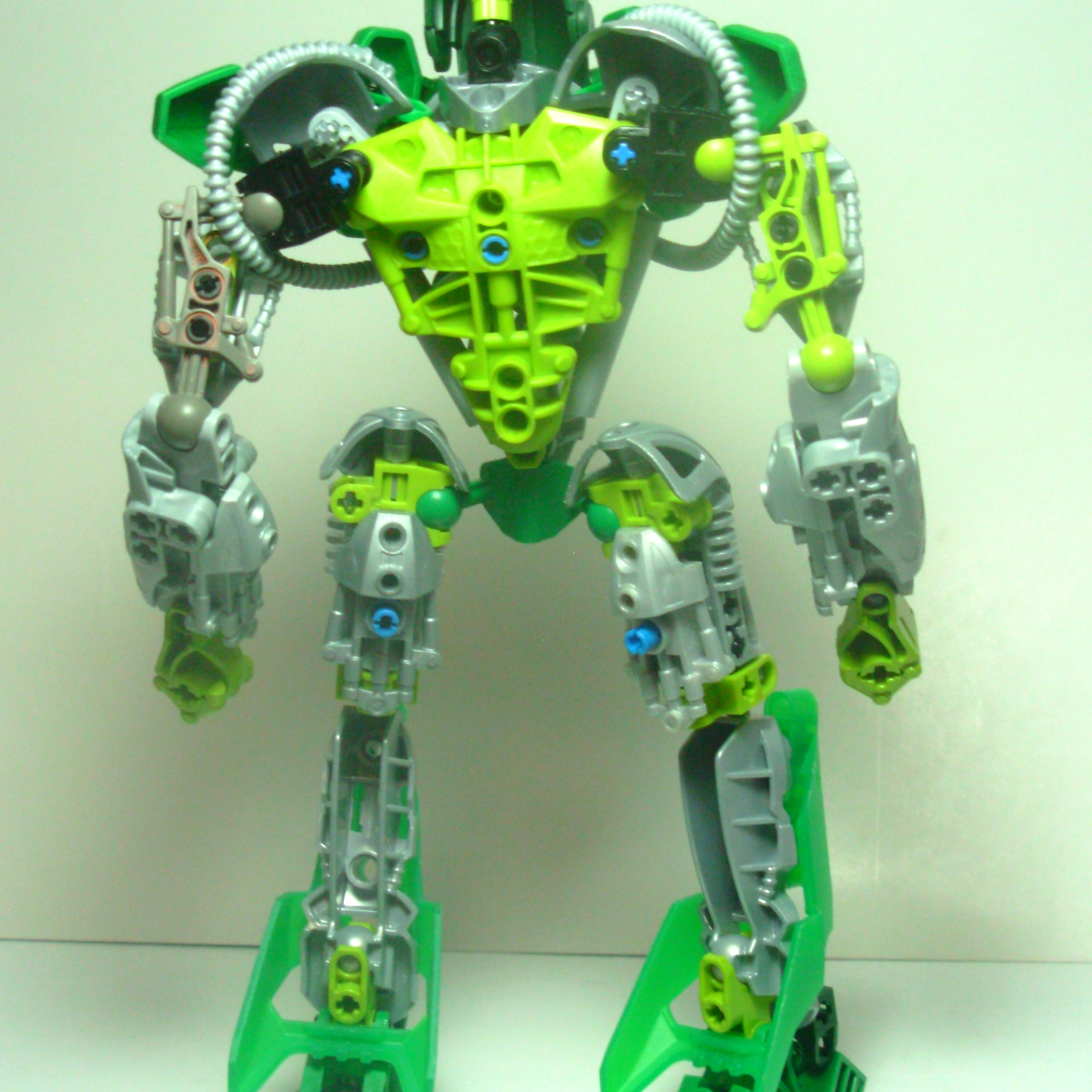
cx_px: 547
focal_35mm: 76
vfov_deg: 22.8
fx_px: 2712
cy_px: 538
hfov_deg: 22.8
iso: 154
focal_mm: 10.5
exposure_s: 1/45.3
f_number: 3.4
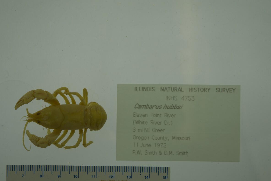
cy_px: 90
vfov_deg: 22.3
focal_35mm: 61
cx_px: 137
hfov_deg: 32.9
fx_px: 459
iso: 100
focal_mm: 60
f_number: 10
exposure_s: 1/200
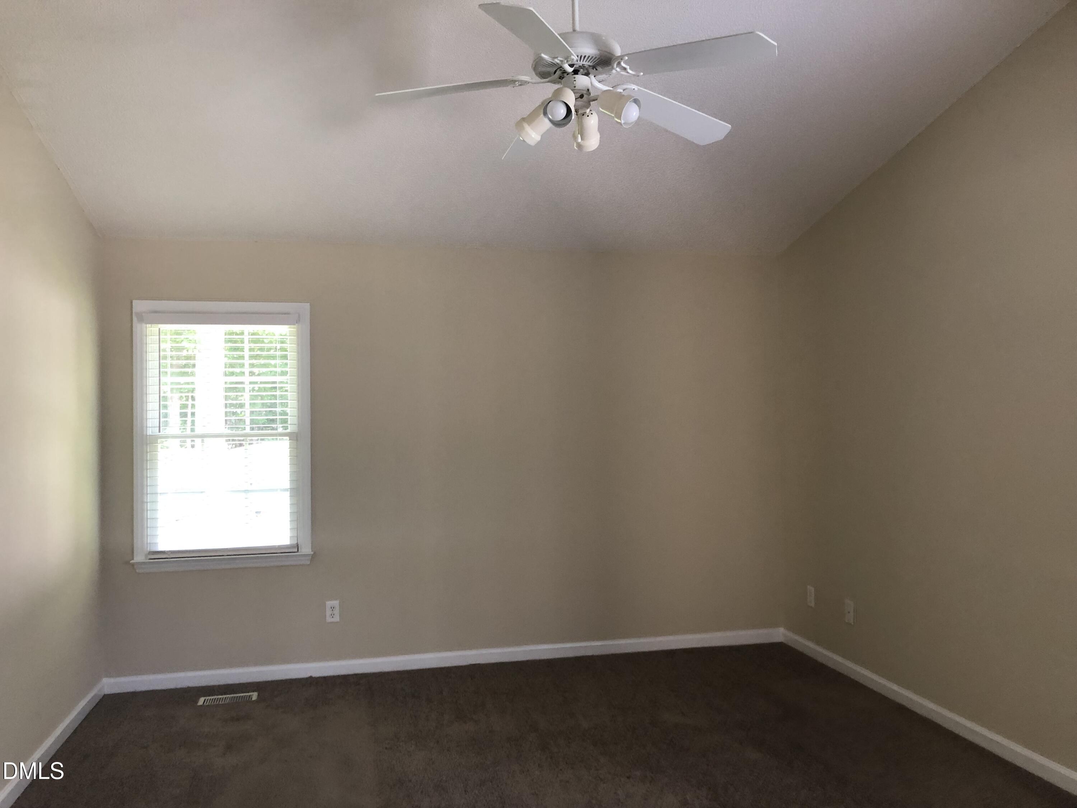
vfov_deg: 49.7
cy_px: 404
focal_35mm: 28
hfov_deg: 63.4
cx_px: 538
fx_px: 871
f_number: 1.8
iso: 50
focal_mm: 4
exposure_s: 1/15
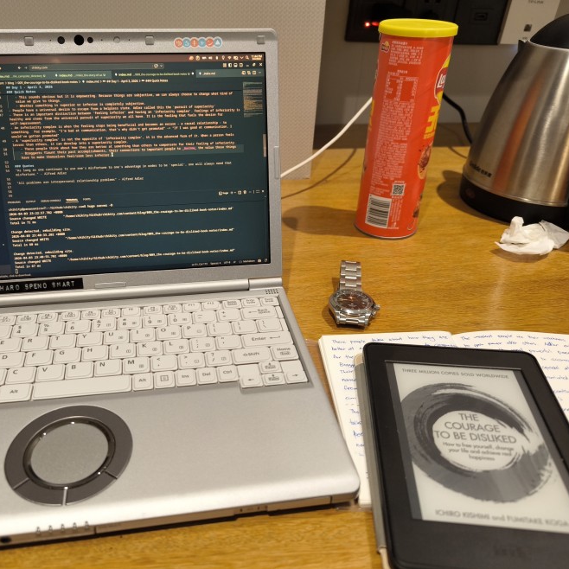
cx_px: 228
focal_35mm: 29
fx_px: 539
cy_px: 278
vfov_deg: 55.6
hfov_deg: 55.2
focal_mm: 6.92
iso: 500
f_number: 1.9
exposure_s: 1/25
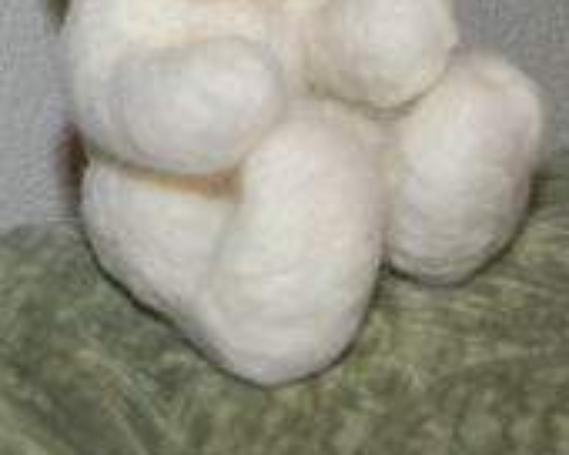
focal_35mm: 106
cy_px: -33
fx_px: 1785
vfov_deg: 14.2
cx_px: 211
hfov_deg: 18.1
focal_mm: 7.3
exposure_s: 1/30
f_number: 3.8
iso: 200
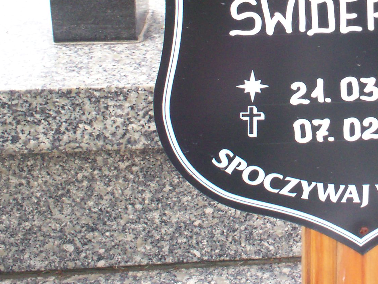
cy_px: -23
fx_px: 906
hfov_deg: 22.7
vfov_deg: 17.2
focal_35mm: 83
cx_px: 374
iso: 140
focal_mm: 6
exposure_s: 1/60
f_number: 4.5
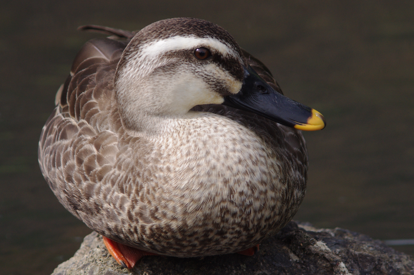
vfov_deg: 1.1
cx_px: 207
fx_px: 13783
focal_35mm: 1200
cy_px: 138
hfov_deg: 1.7
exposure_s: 1/800
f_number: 4.5
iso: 800
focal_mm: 800
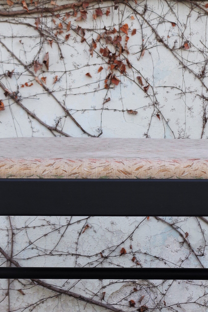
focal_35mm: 149
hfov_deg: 9.2
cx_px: 123
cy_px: 145
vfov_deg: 13.8
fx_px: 1291
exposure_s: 1/100
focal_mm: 35
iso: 100
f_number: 5
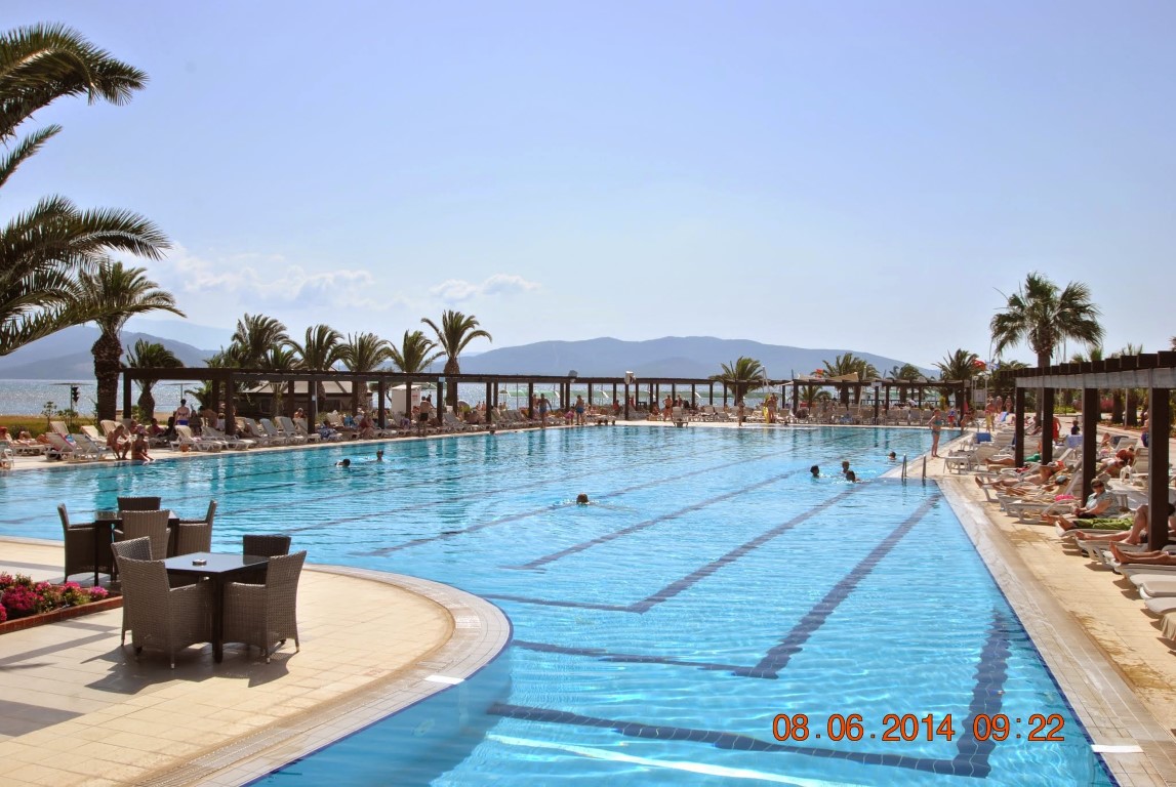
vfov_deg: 37.0
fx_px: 1177
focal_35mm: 36
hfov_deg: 53.1
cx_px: 588
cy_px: 394
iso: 100
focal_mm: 24
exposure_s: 1/320
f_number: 9
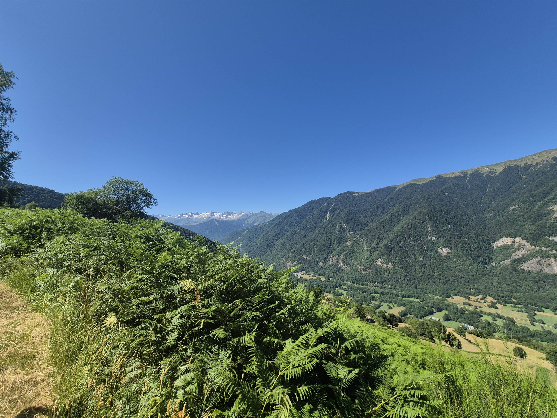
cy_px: 209
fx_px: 209
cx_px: 278
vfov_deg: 89.9
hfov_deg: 106.2
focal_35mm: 13
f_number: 2.2
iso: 50
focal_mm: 1.74
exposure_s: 1/1612
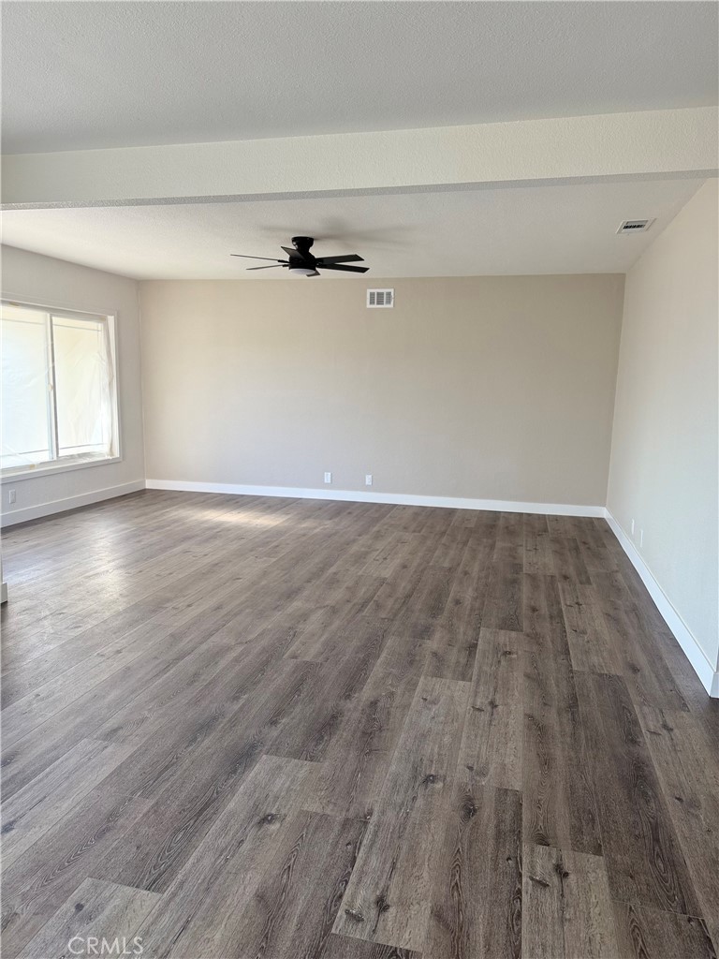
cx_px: 360
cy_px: 480
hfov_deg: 56.8
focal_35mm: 24
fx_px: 665
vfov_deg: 71.6
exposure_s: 1/189
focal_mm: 6.76
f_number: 1.78
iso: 100
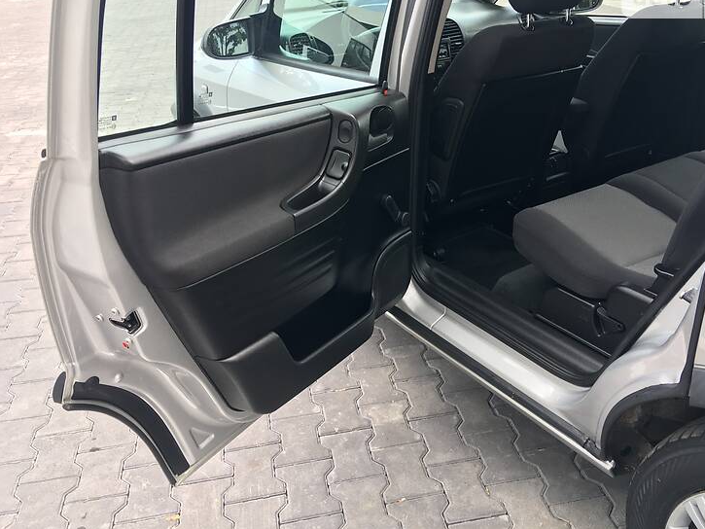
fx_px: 652
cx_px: 387
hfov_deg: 56.7
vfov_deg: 44.2
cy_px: 257
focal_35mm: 32
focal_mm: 4.2
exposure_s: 1/100
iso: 25
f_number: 2.2
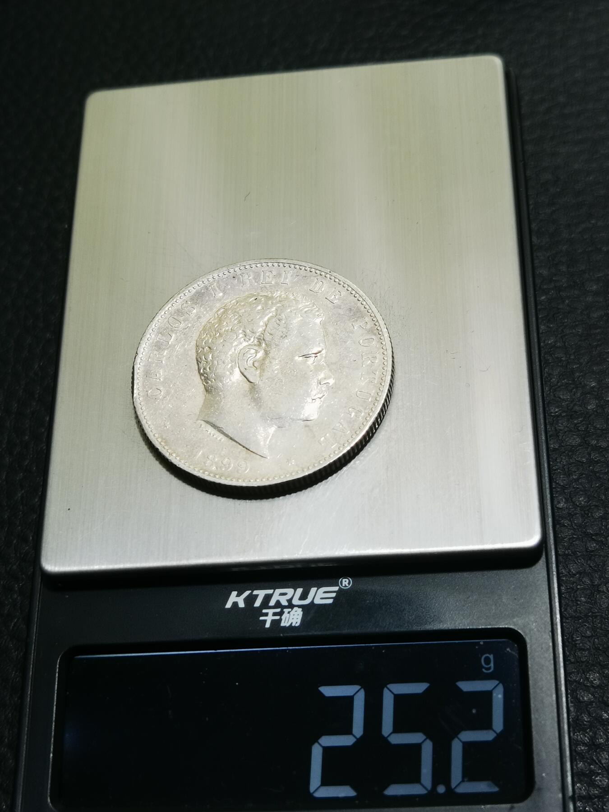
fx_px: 1314
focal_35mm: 56
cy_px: 406
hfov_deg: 26.1
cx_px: 304
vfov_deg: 34.3
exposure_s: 1/100
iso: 80
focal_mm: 6.67
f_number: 1.9
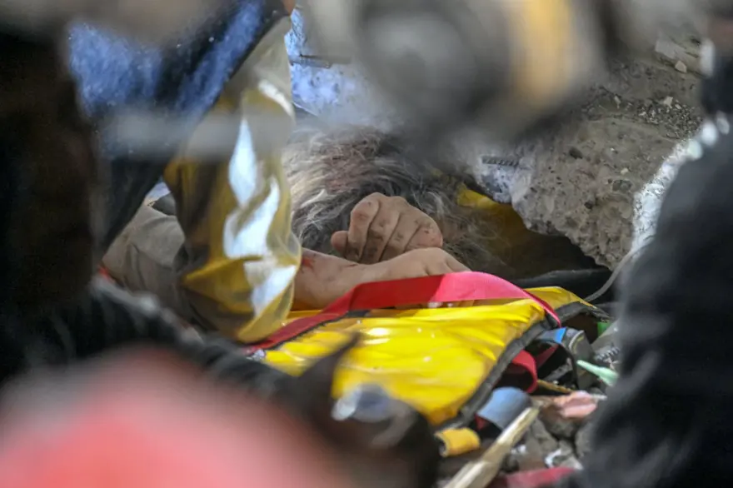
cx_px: 366
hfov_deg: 5.2
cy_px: 244
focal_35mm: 400
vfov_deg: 3.4
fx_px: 8141
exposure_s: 1/100
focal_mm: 400
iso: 6400
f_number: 5.6
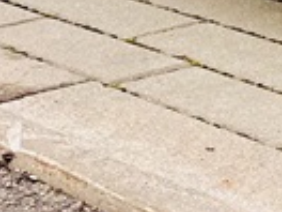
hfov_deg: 7.9
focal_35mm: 202
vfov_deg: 6.8
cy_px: -373
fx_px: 1646
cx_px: 955
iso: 50
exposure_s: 1/121
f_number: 1.6
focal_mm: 5.1
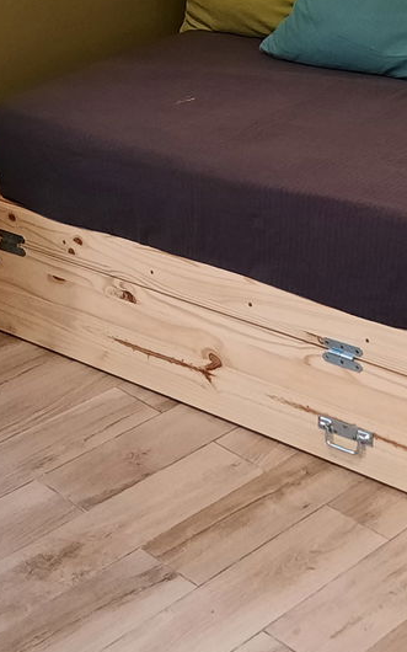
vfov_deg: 24.1
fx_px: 1421
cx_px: 259
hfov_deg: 16.3
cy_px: -68
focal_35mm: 80
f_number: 2
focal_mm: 4.6
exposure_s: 1/40
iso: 320
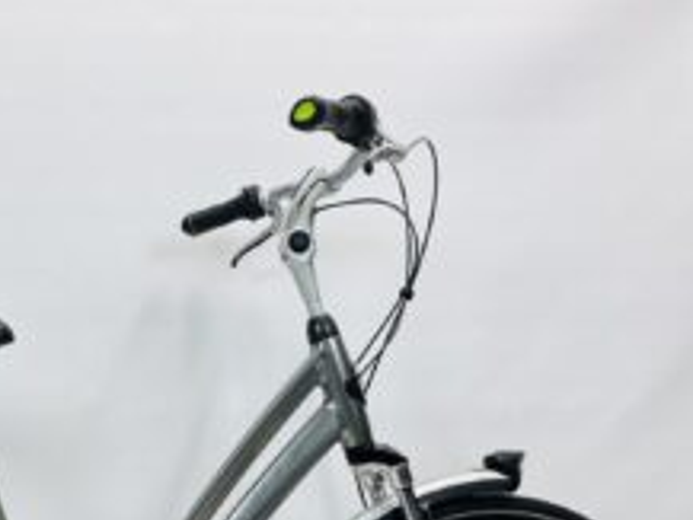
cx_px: 144
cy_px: 526
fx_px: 1082
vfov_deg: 25.6
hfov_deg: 34.5
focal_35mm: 54
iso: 40
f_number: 1.8
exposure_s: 1/100
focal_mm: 4.25
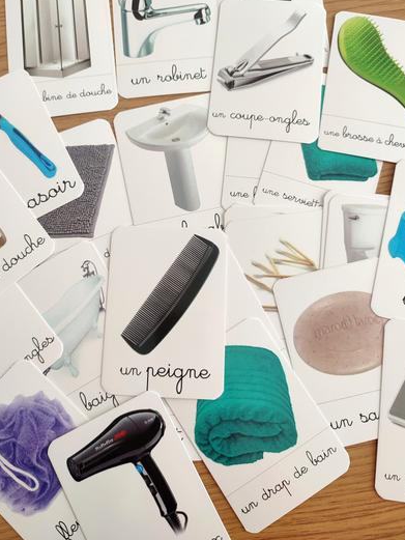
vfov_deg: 61.5
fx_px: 452
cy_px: 239
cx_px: 183
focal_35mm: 29
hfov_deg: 48.2
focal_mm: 6.04
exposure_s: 1/50
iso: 187
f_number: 1.9
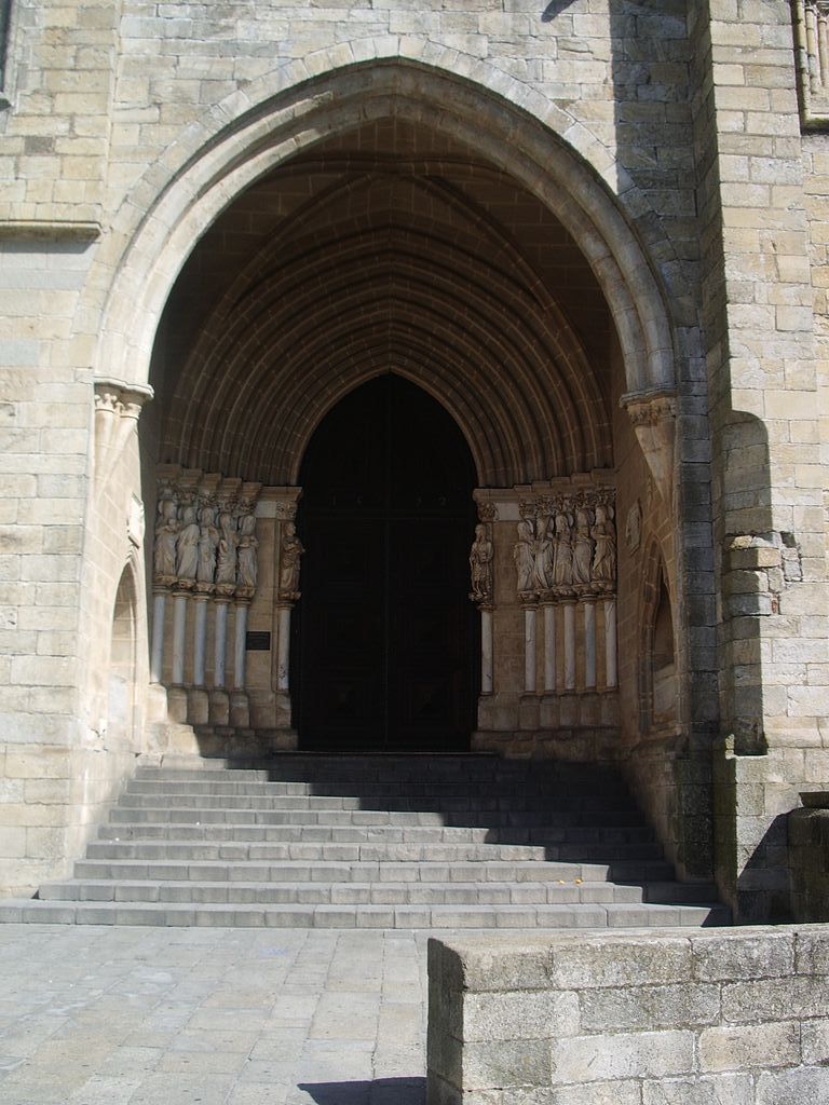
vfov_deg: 45.8
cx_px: 414
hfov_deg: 35.1
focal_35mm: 41
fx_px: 1309
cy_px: 552
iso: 50
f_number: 4.6
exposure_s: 1/320
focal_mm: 6.8
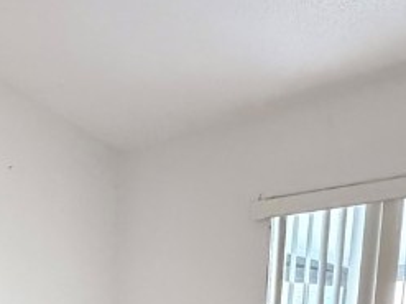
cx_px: 51
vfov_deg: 20.6
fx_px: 680
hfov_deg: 31.9
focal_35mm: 58
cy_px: 483
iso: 800
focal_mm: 2.22
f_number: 2.2
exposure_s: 1/60
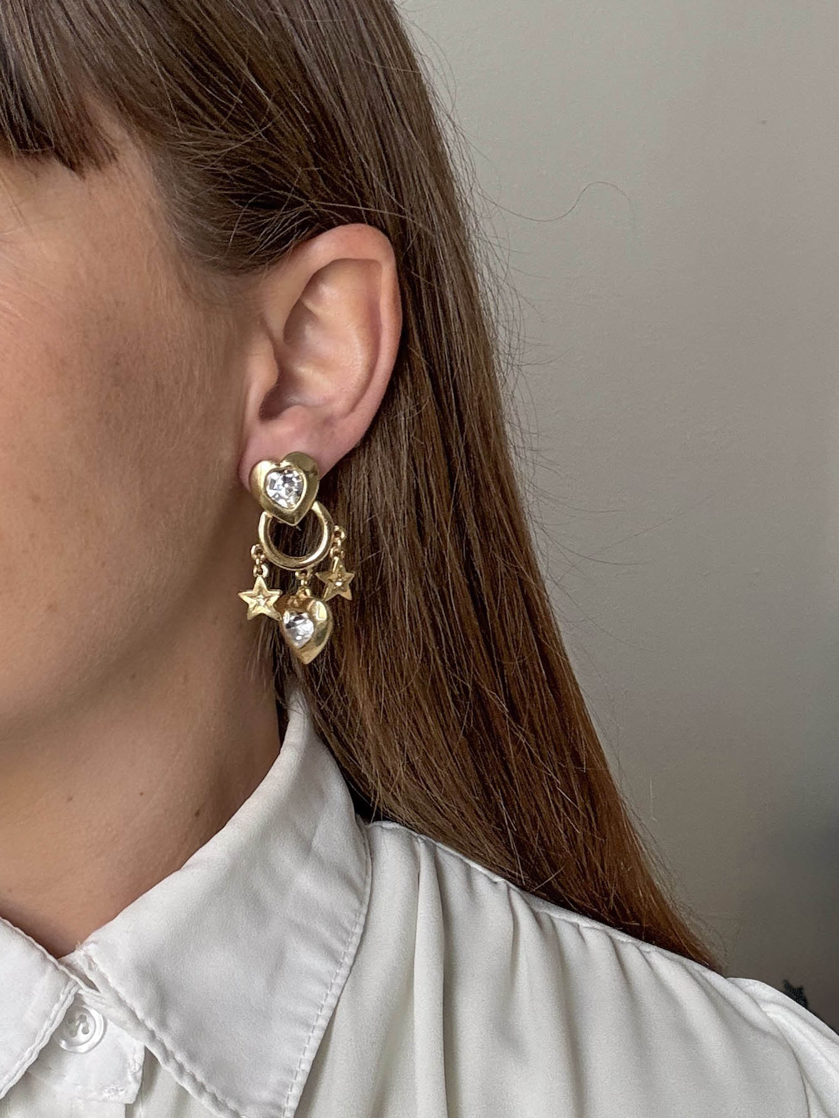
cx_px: 420
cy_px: 559
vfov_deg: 60.0
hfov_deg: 46.8
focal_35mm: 30
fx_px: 969
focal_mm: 2.69
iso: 80
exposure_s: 1/60
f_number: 1.9
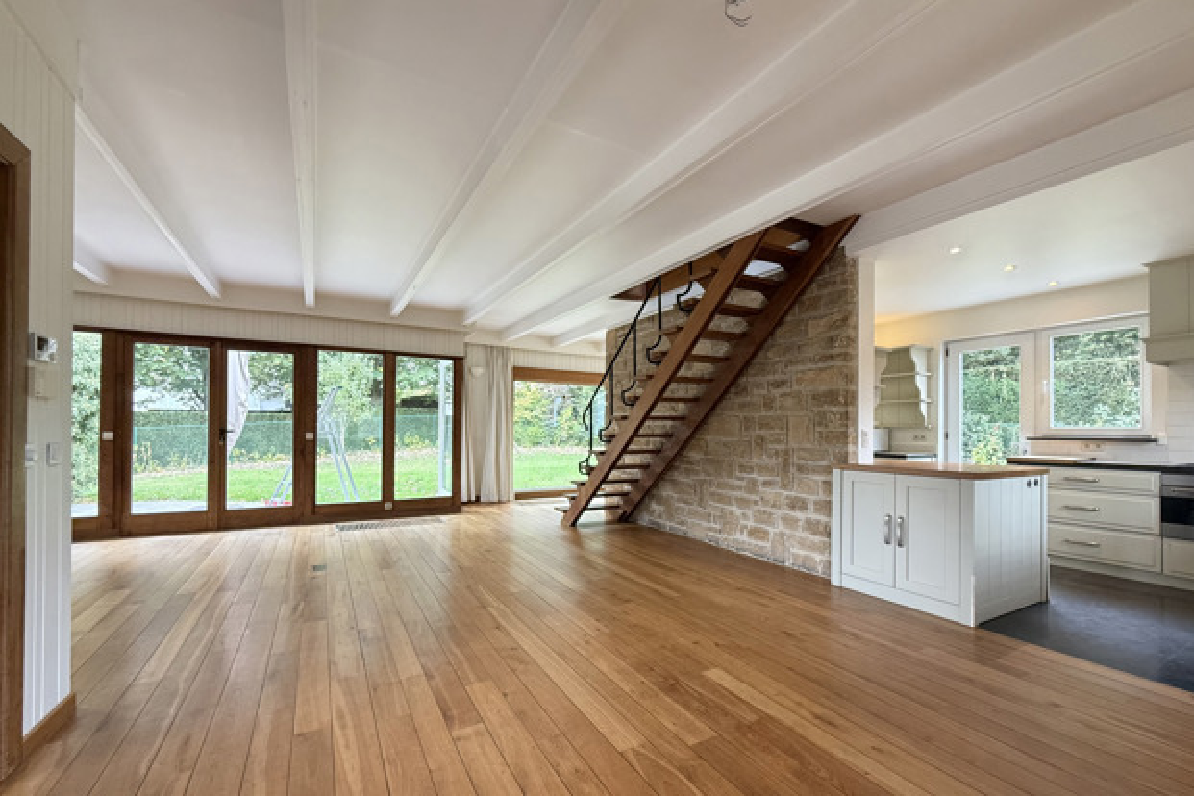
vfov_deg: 77.2
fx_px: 497
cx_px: 585
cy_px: 427
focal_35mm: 15
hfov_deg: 100.4
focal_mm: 2.22
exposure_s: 1/99
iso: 320
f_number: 2.2
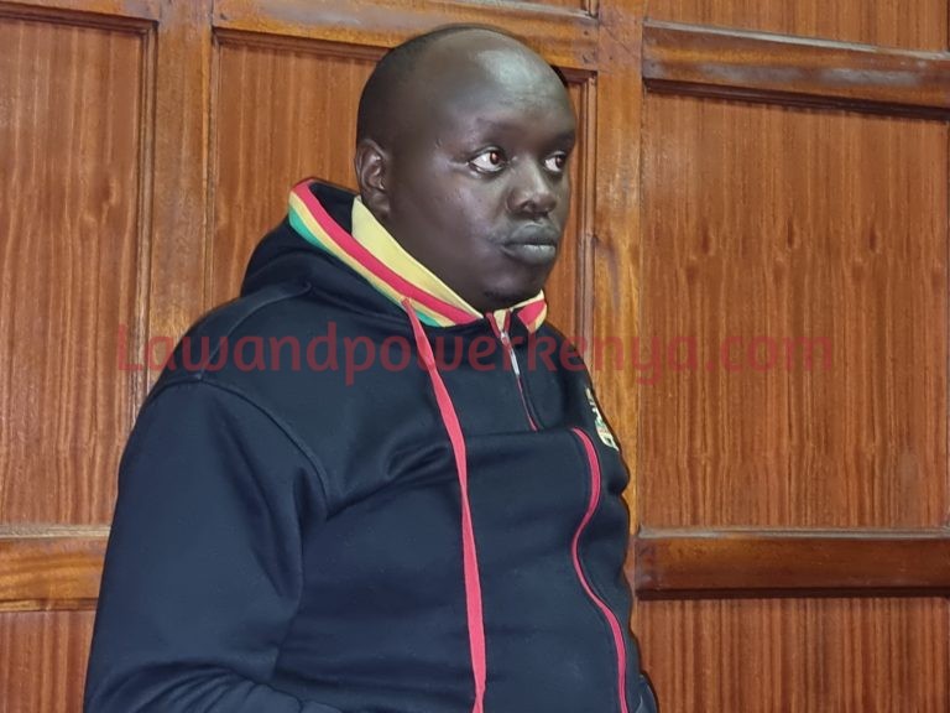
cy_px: 356
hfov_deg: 71.6
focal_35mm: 24
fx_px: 659
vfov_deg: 56.8
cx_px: 475
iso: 1250
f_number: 1.8
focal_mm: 6.7
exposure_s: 1/25
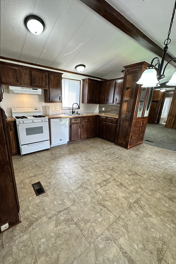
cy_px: 135
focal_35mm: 15
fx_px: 110
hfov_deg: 76.9
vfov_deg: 100.4
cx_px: 77
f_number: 2.2
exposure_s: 1/120
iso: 200
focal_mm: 2.22
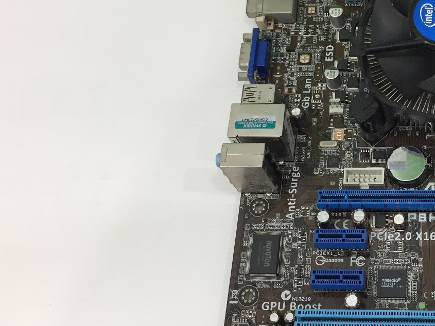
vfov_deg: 26.1
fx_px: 704
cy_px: 147
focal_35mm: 56
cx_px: 394
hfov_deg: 32.6
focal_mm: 4.15
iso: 80
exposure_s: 1/33
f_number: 2.2
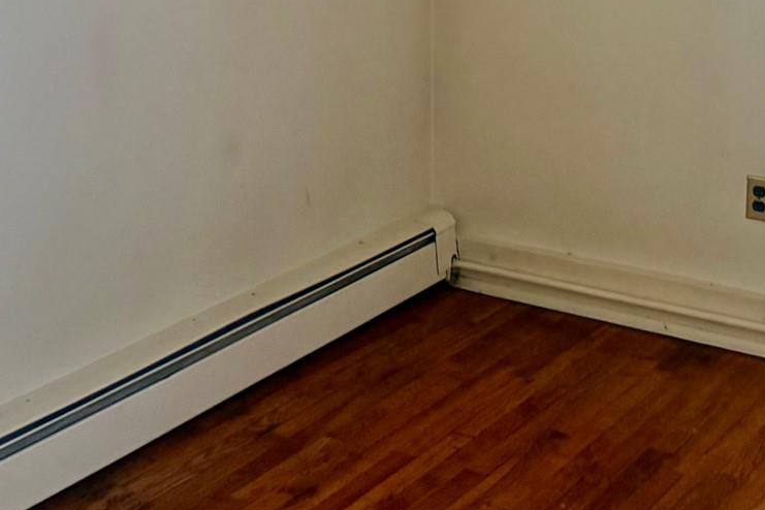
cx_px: 496
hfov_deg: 29.1
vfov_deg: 19.1
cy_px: -24
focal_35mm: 69
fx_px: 1466
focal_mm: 6.76
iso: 200
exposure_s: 1/183
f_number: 1.78
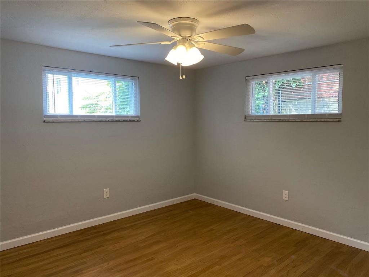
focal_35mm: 26
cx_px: 184
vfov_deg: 53.1
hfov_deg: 67.3
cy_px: 138
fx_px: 277
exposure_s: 1/120
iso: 125
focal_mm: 4.25
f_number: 1.8
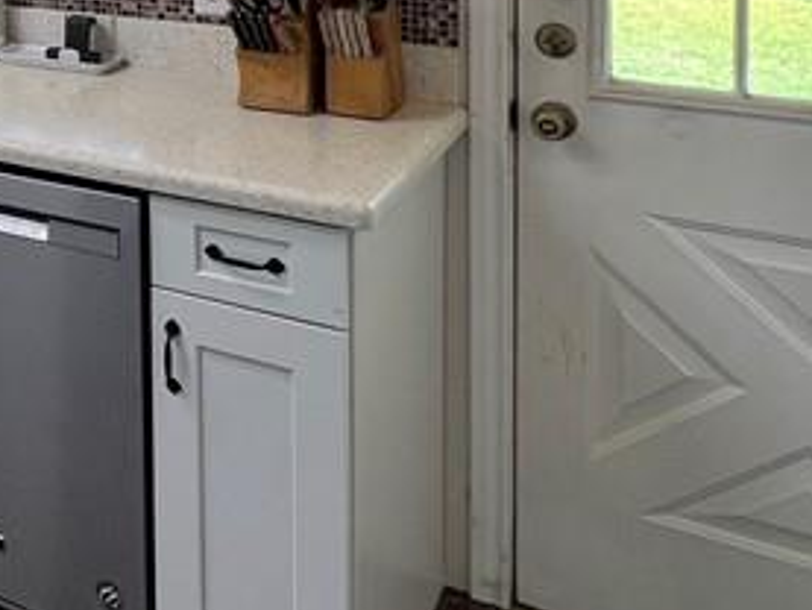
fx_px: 1126
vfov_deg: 26.6
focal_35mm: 48
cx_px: -208
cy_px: -141
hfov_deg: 31.7
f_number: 1.8
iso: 40
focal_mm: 1.57
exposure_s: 1/120
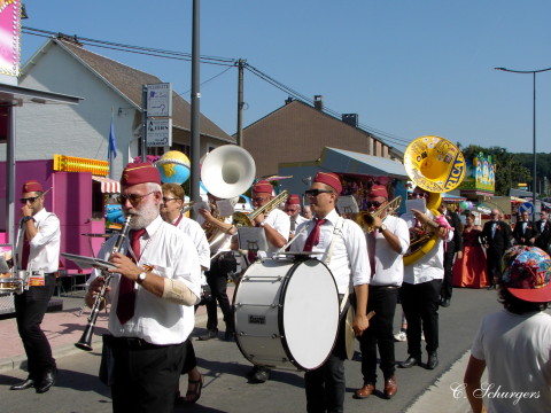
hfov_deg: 43.9
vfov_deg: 33.6
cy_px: 206
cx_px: 276
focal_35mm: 43
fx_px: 684
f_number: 5.6
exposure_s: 1/350
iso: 70
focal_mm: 6.6
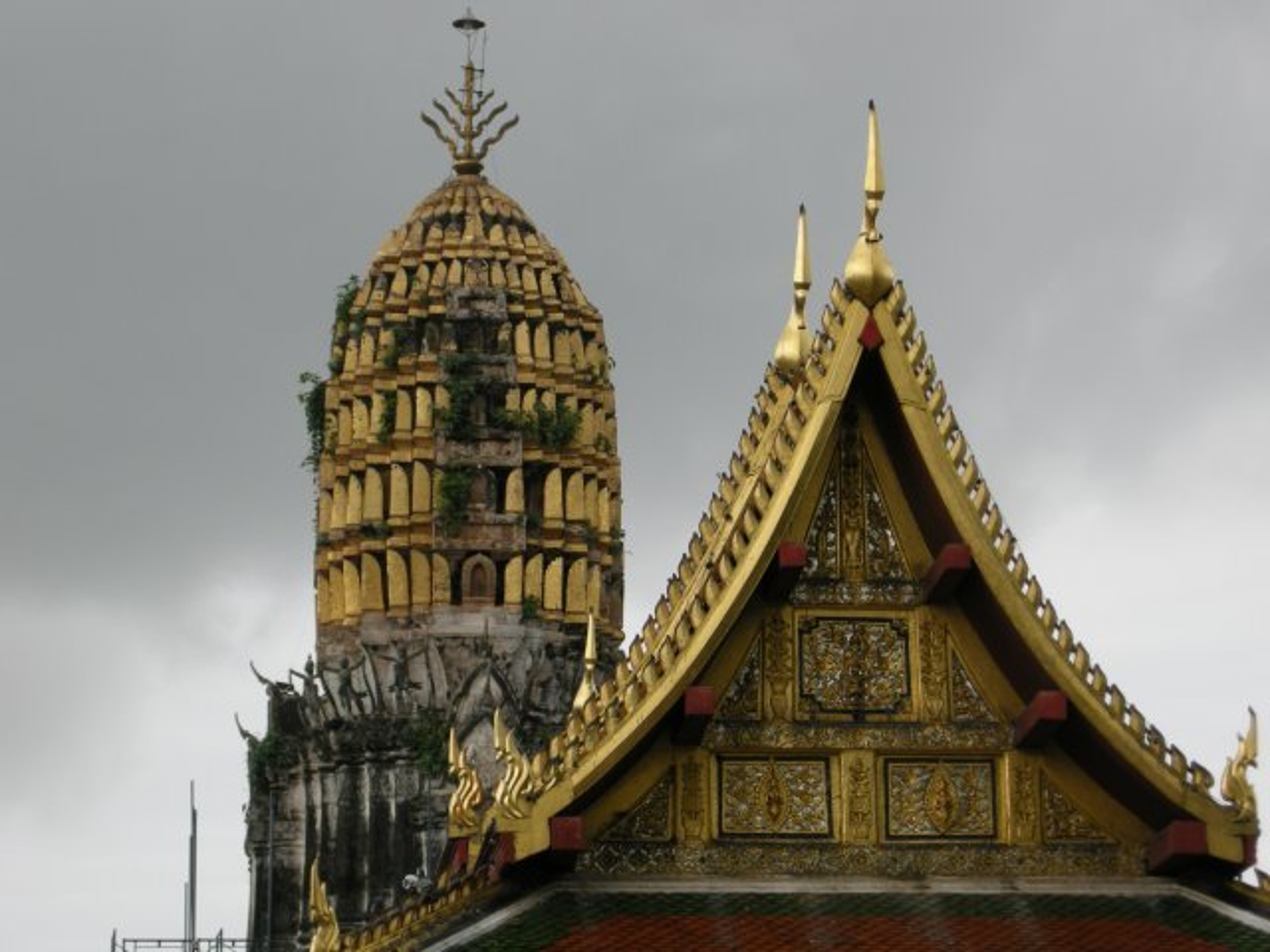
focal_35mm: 117
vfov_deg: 12.7
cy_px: 476
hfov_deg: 16.8
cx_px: 635
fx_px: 4293
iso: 64
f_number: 5.1
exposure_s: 1/112
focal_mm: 24.5
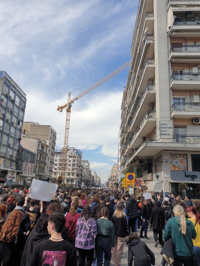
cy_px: 133
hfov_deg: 53.1
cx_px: 100
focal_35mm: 26
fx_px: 200
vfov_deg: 67.3
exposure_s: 1/1580
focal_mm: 4.3
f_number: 2.4
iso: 50
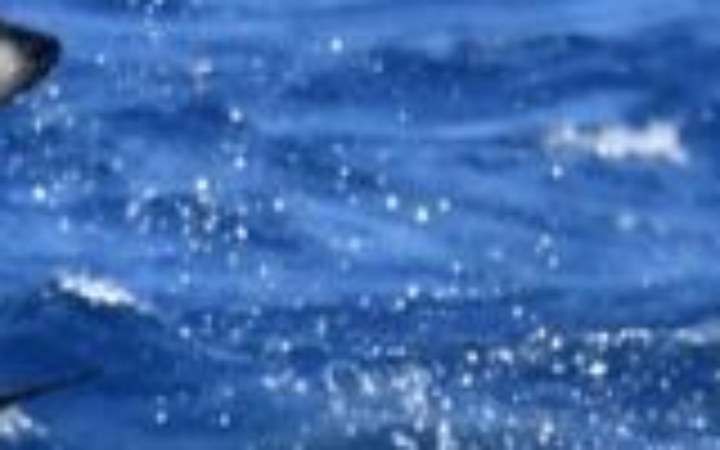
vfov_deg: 0.4
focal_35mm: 3061
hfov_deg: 0.7
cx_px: 680
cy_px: 83
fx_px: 60064
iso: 1800
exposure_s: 1/8000
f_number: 6.3
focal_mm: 600
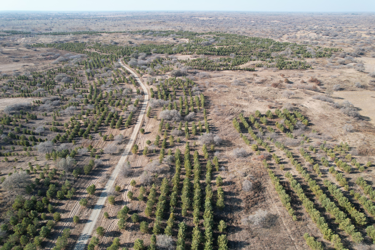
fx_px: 229
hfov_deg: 78.6
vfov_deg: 57.2
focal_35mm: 22
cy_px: 125
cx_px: 188
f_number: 2.8
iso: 120
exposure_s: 1/1250
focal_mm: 8.38
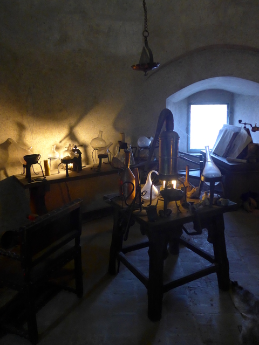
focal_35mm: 29
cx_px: 130
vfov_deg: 61.7
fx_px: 289
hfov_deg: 48.2
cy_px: 172
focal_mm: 6
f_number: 2
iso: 800
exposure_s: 1/40
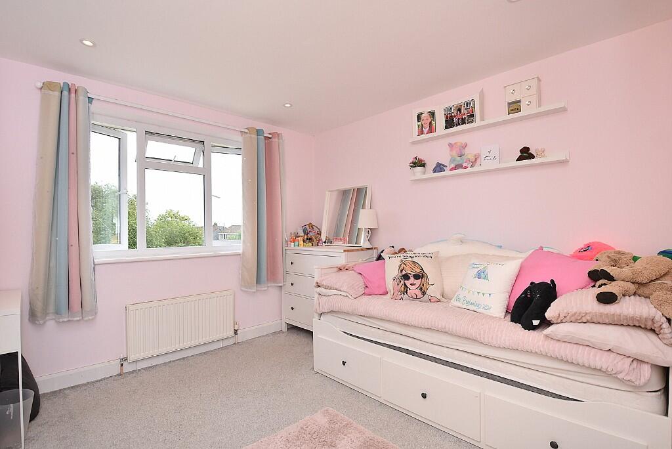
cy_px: 224
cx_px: 336
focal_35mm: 16
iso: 160
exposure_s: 1/200
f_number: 5
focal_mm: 10.5
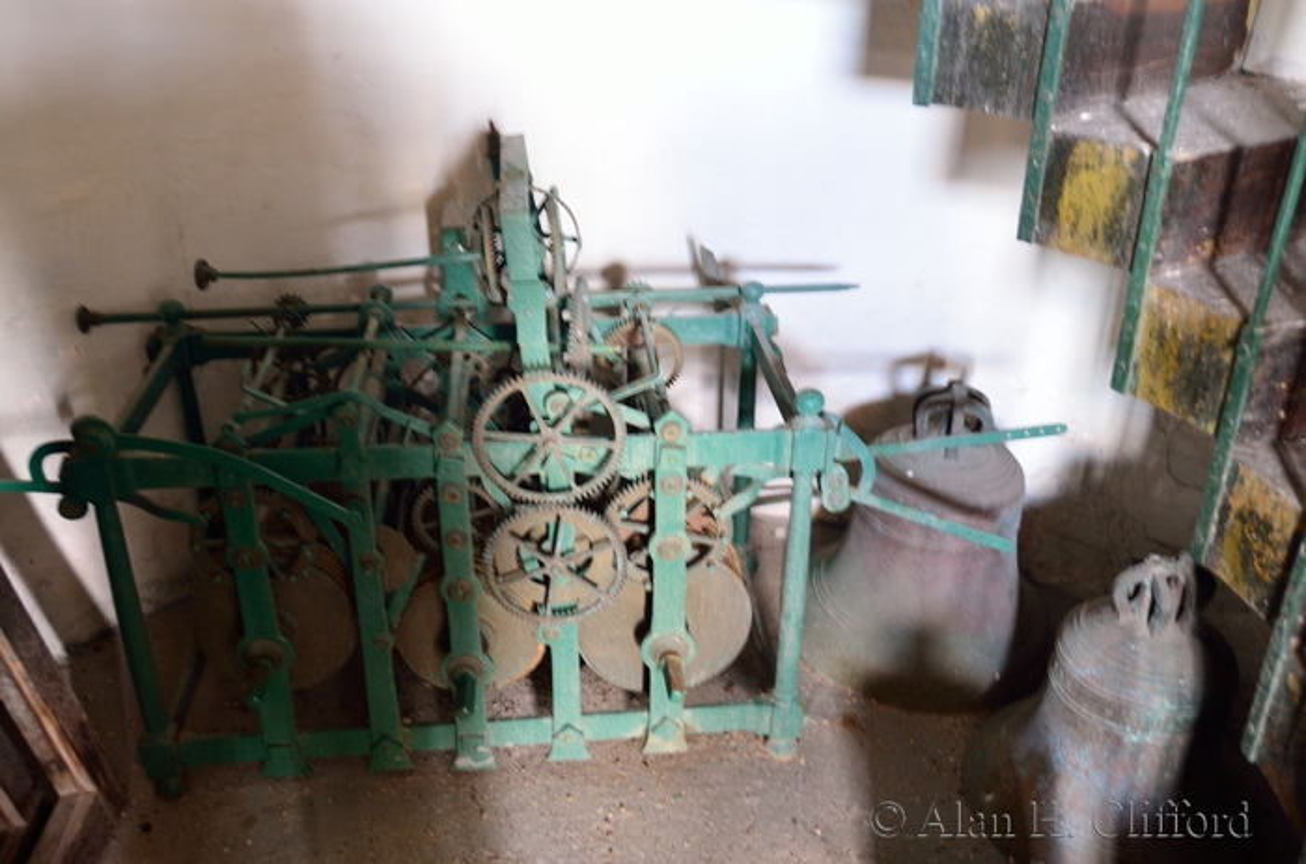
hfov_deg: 57.3
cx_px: 653
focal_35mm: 33
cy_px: 432
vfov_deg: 39.8
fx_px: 1194
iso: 400
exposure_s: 1/3.33
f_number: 3.8
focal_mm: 22
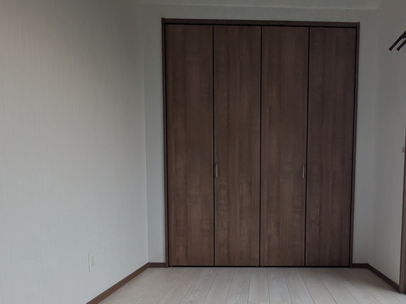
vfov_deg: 57.4
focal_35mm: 23
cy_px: 205
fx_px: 270
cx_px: 262
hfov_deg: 72.2
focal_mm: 1.83
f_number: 2.2
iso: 49
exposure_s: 1/509
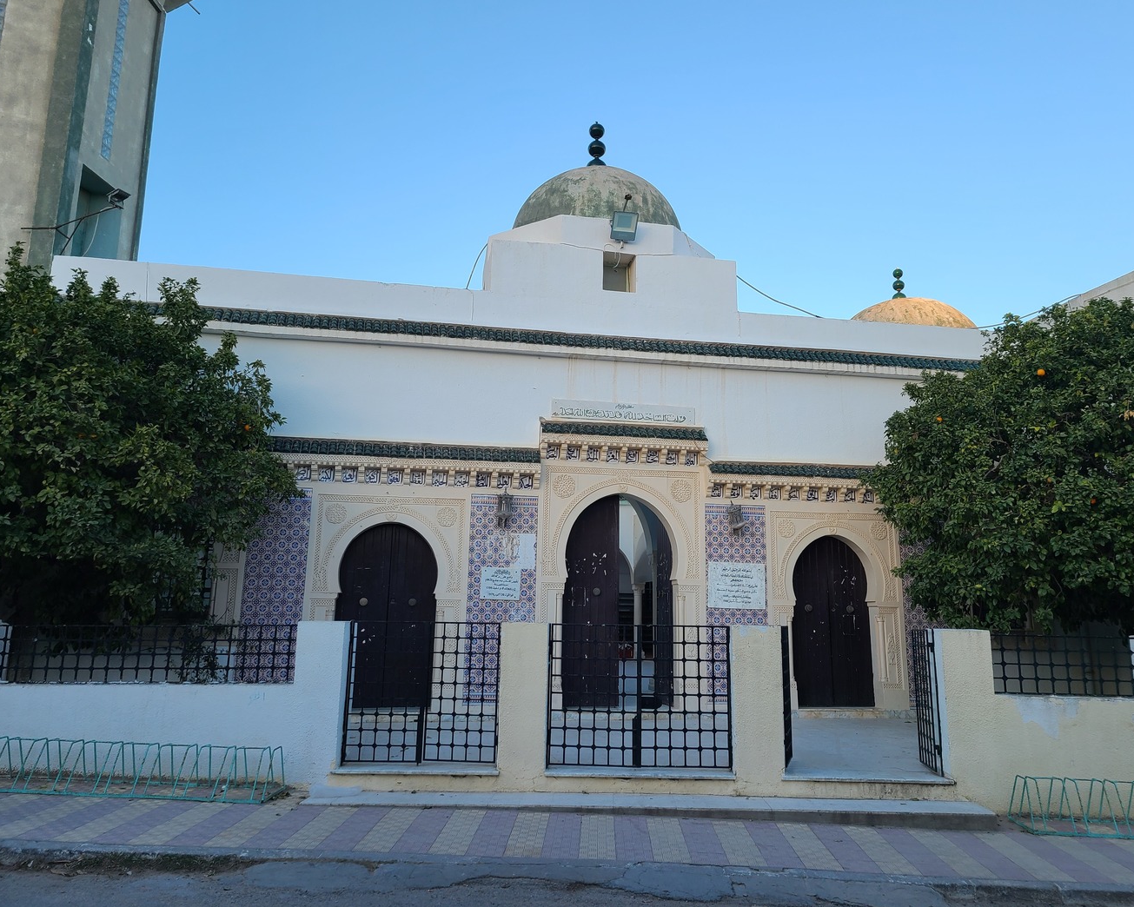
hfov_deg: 62.2
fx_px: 940
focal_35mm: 28
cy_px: 441
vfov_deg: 51.5
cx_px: 589
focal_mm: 5.4
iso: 40
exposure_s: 1/363
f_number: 1.8
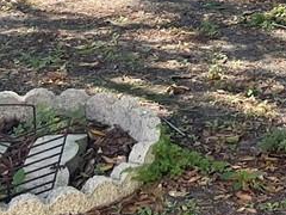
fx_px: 1429
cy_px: -179
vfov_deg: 8.3
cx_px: 285
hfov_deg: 11.3
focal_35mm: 173
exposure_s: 1/930
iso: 32
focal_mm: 5.1
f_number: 1.6
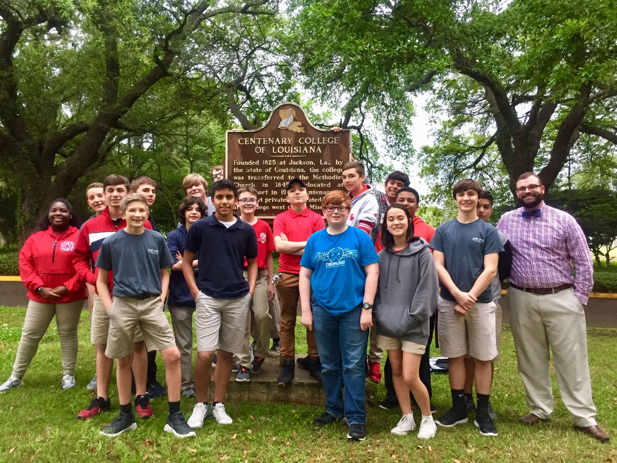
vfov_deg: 48.2
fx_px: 517
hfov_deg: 61.7
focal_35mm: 29
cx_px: 308
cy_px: 232
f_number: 2.2
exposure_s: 1/30
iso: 200
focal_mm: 4.15
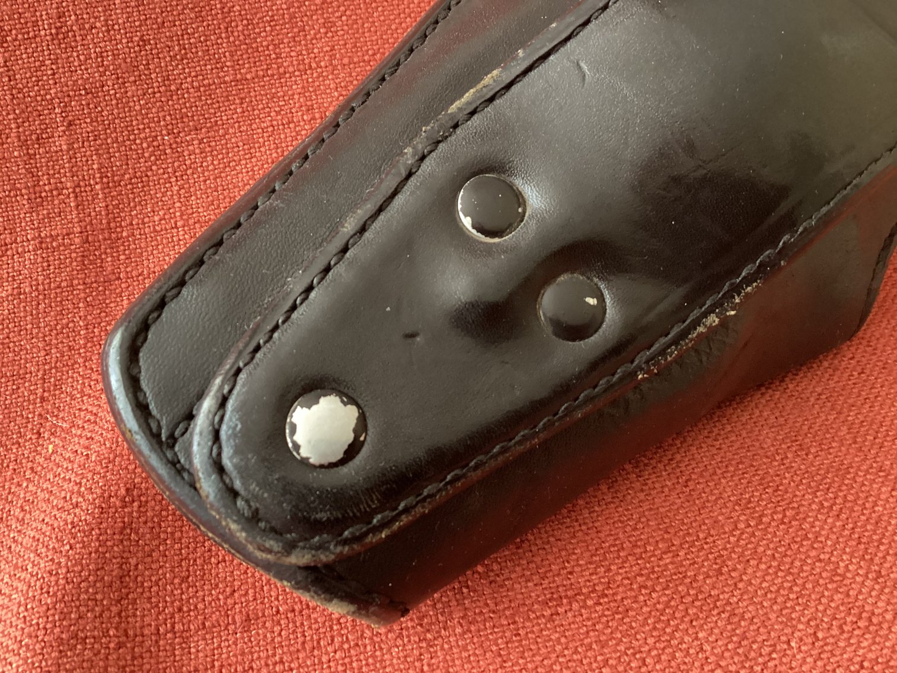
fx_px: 803
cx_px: 448
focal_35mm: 31
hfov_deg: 58.3
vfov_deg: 45.4
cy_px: 336
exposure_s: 1/30
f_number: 2.4
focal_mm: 3.3
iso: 500
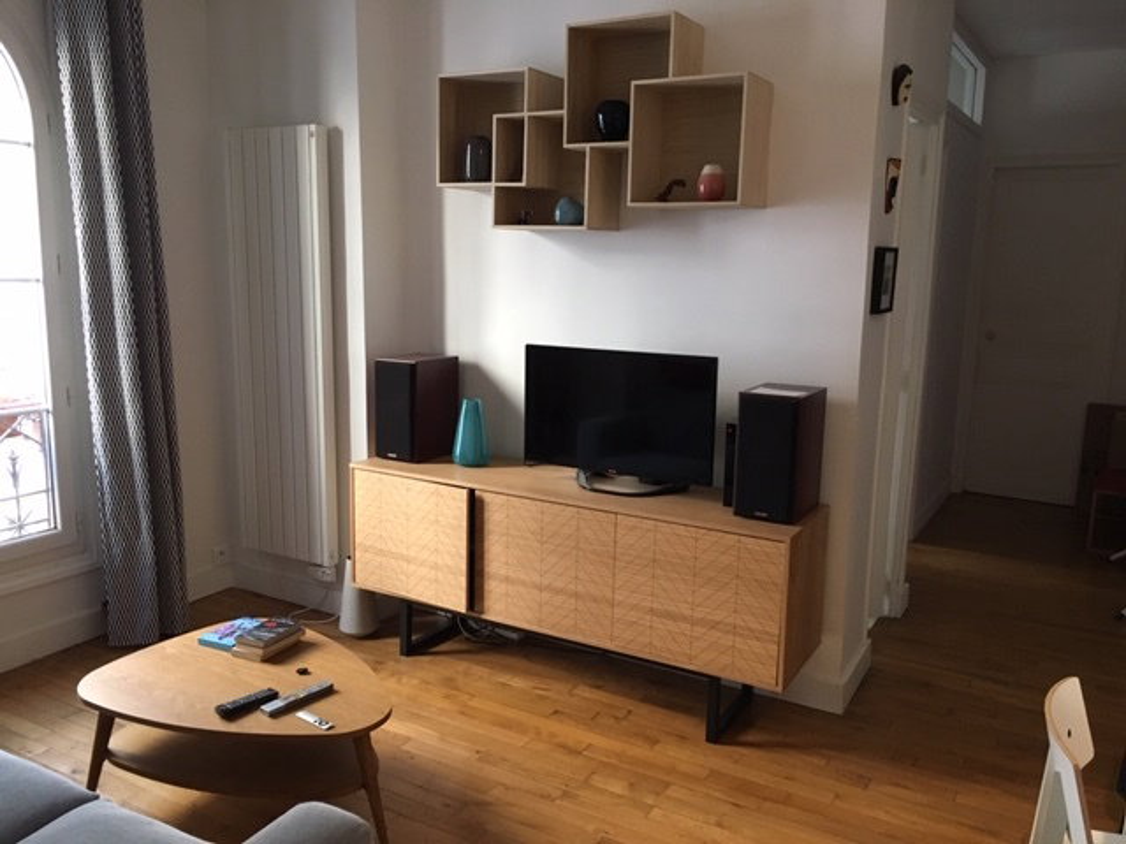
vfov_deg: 48.2
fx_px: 943
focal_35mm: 29
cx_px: 563
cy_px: 422
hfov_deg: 61.7
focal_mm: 4.15
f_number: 2.2
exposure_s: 1/33
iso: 160
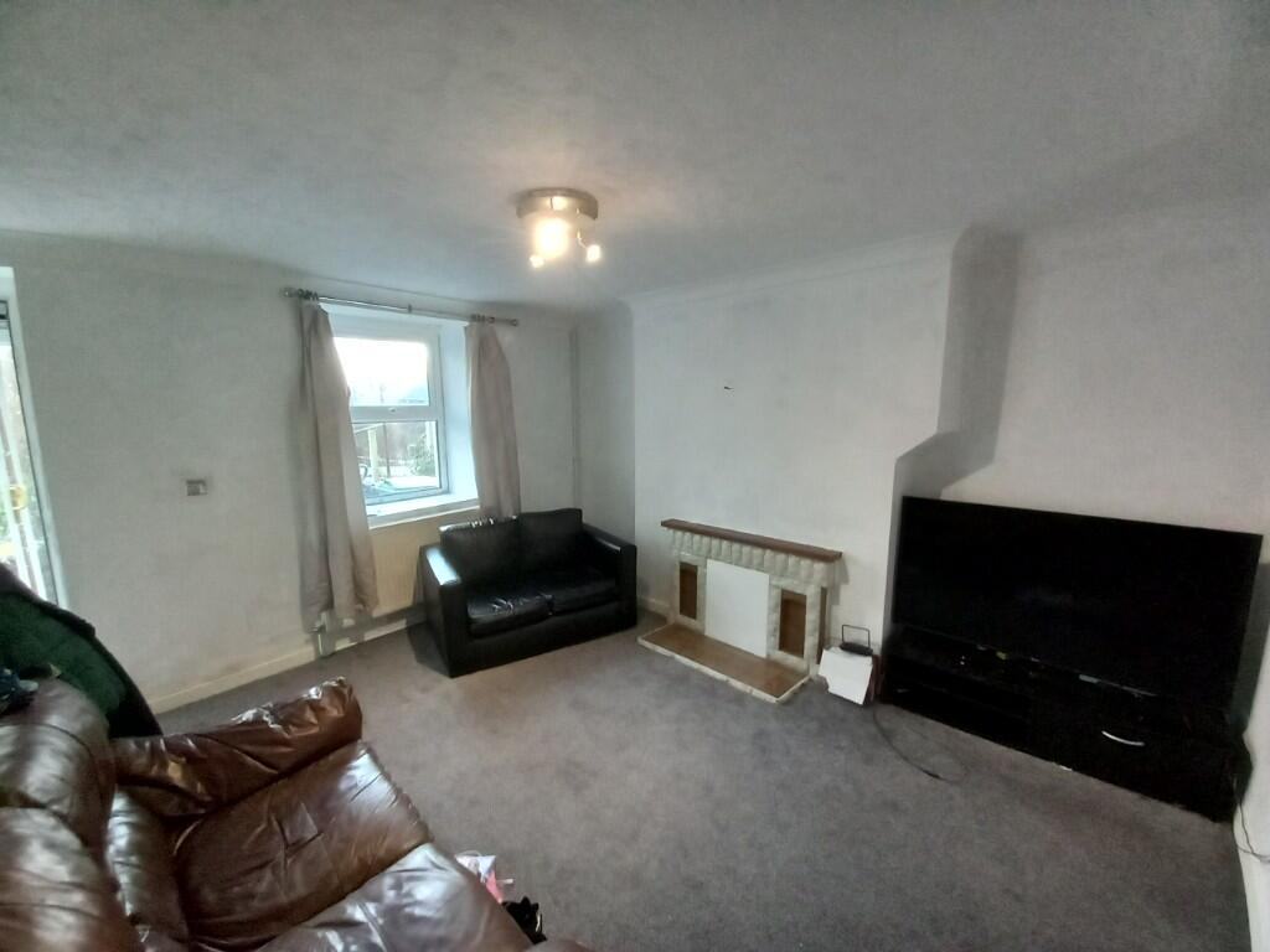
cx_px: 635
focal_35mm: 13
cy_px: 476
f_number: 2.2
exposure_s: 1/25
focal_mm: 1.13
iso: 250
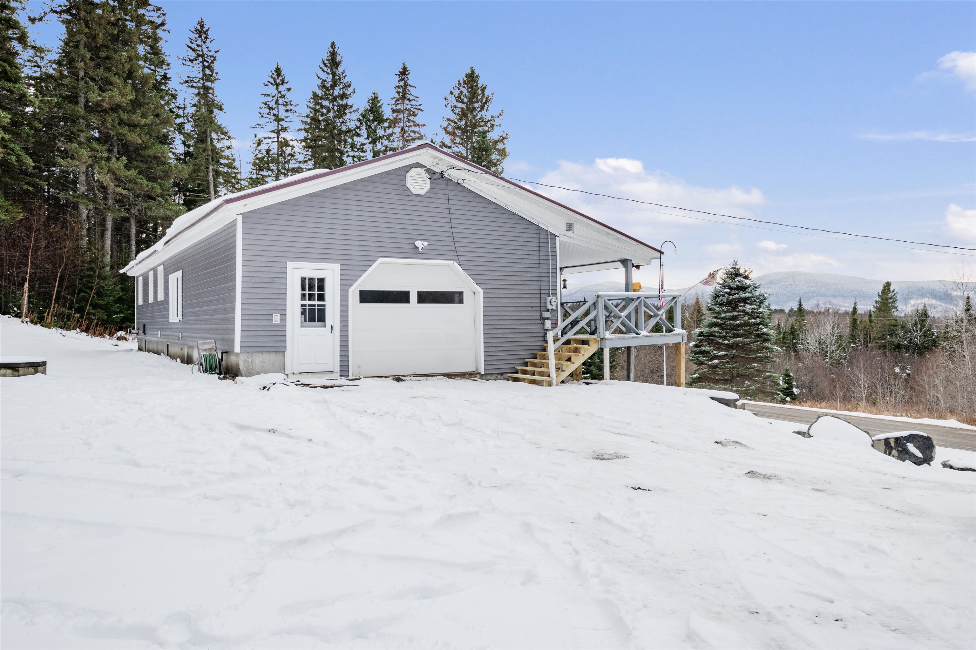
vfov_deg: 51.3
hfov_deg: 71.5
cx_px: 488
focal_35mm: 25
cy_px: 325
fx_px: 678
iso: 64
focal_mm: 17
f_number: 8
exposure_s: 1/25
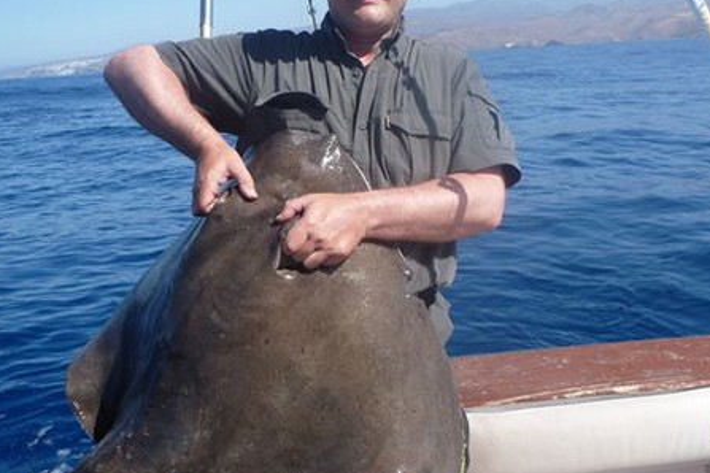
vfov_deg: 32.6
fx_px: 809
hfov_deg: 47.4
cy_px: 236
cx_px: 332
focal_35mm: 41
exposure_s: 1/800
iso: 100
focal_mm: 4.9
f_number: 3.3
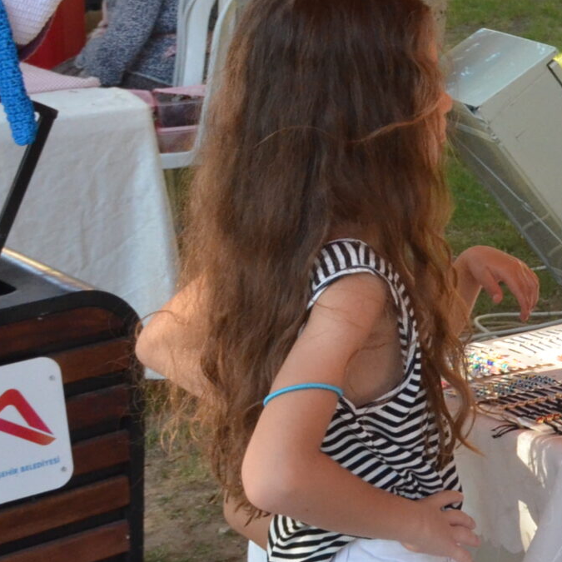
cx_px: 987
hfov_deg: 13.2
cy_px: 138
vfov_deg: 14.4
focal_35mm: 121
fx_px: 2215
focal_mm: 25
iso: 1600
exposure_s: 1/400
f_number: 10
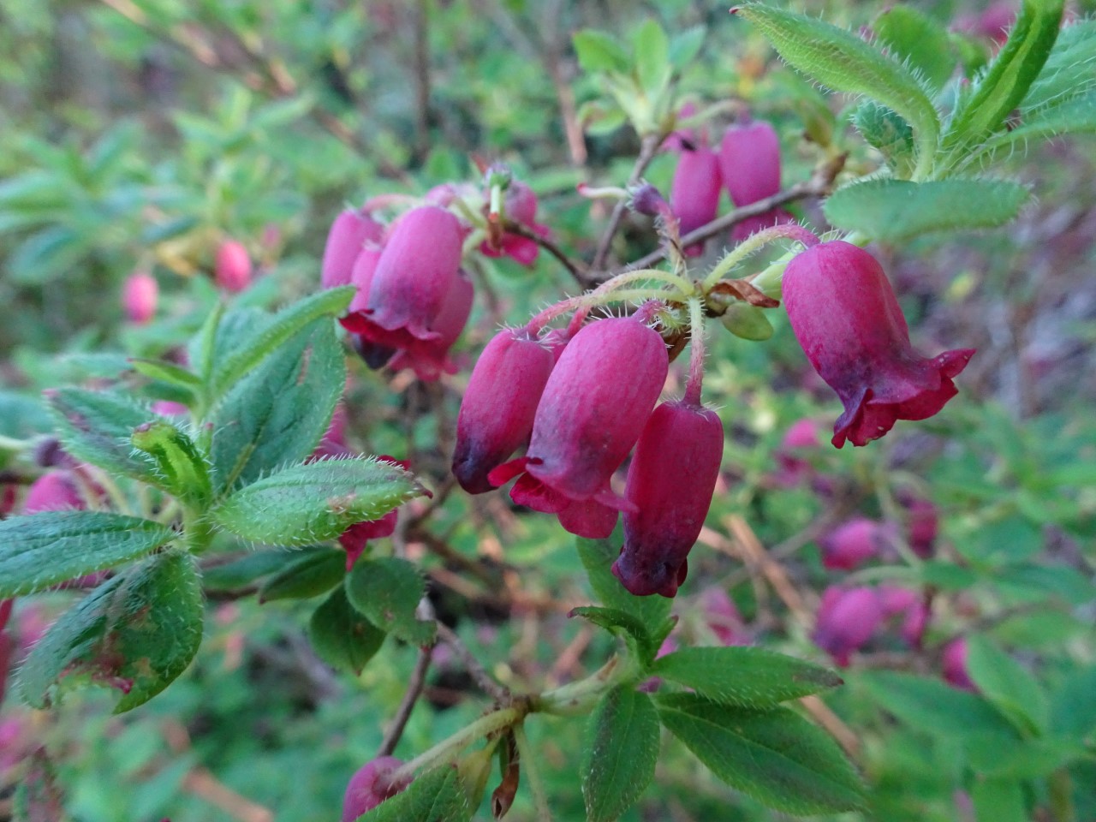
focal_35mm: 24
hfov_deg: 71.6
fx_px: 760
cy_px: 411
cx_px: 548
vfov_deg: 56.8
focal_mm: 4.1
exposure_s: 1/80
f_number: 3.5
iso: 640
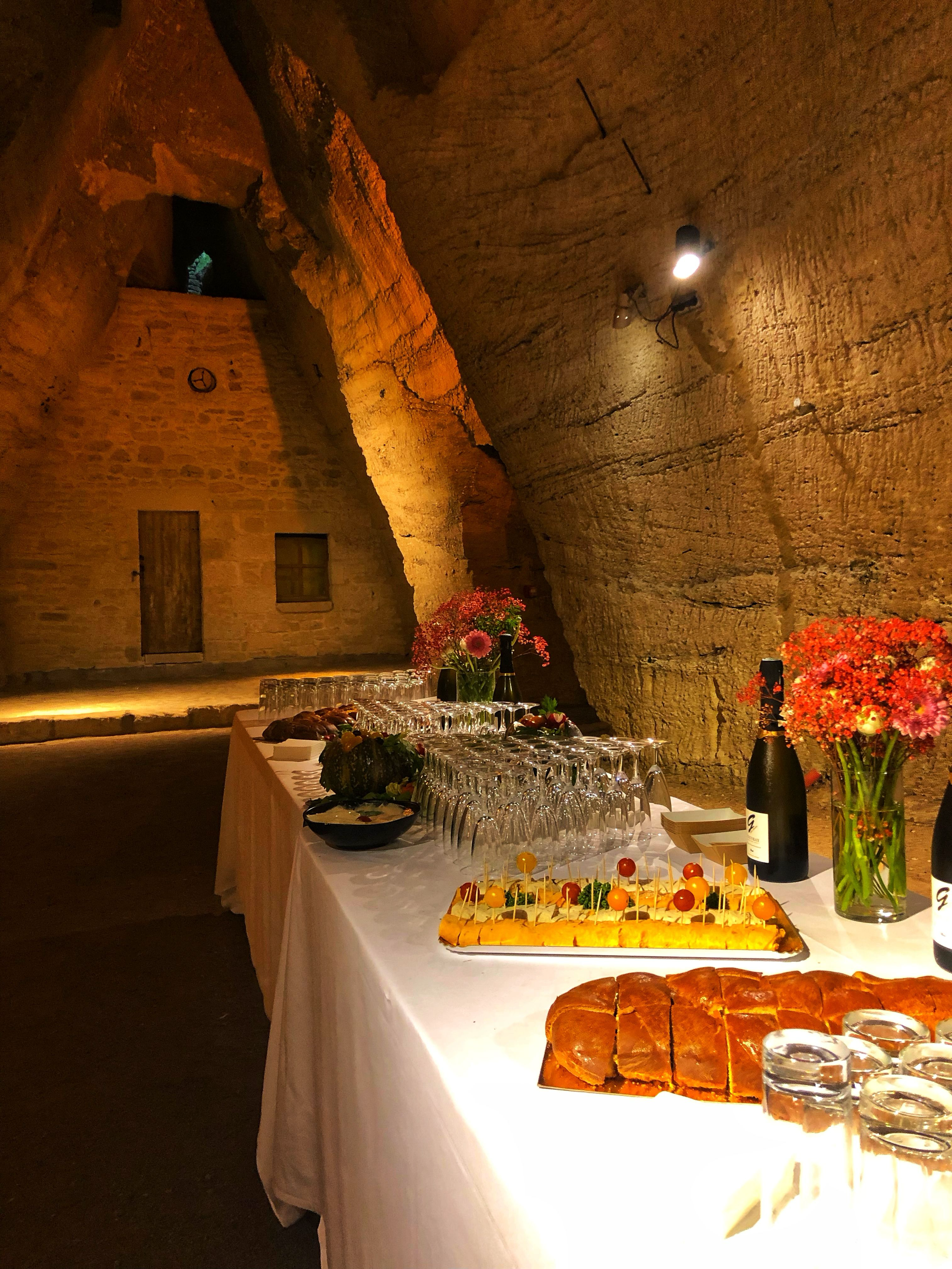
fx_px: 1027
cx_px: 476
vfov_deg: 63.4
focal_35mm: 28
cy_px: 634
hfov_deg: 49.7
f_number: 1.8
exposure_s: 1/14
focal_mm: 4
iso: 100
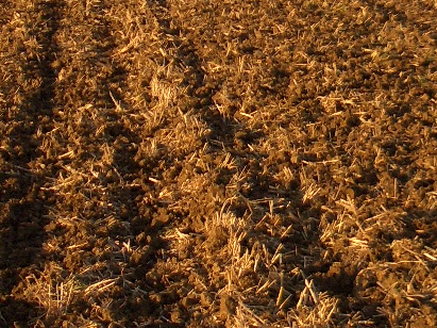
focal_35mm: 109
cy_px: 21
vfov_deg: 13.4
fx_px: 1376
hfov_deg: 17.9
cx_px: 89
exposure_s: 1/500
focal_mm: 5.8
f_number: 2.6
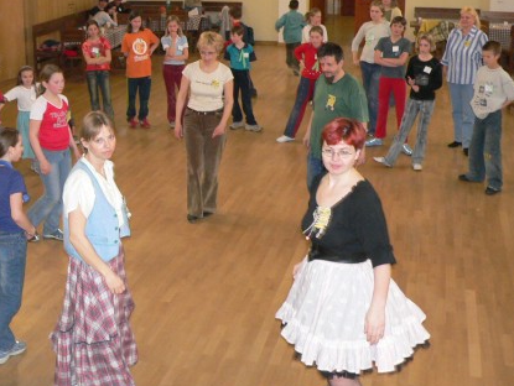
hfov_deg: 36.2
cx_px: 151
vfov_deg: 27.9
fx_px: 773
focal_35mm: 52
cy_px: 126
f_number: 2.8
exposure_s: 1/60
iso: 300
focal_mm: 6
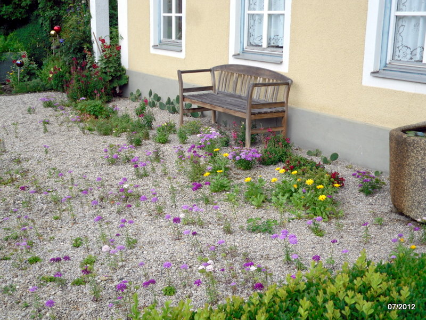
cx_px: 213
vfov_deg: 32.9
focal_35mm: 44
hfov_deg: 42.9
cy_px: 160
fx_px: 541
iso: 80
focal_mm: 7.88
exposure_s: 1/279
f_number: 3.8
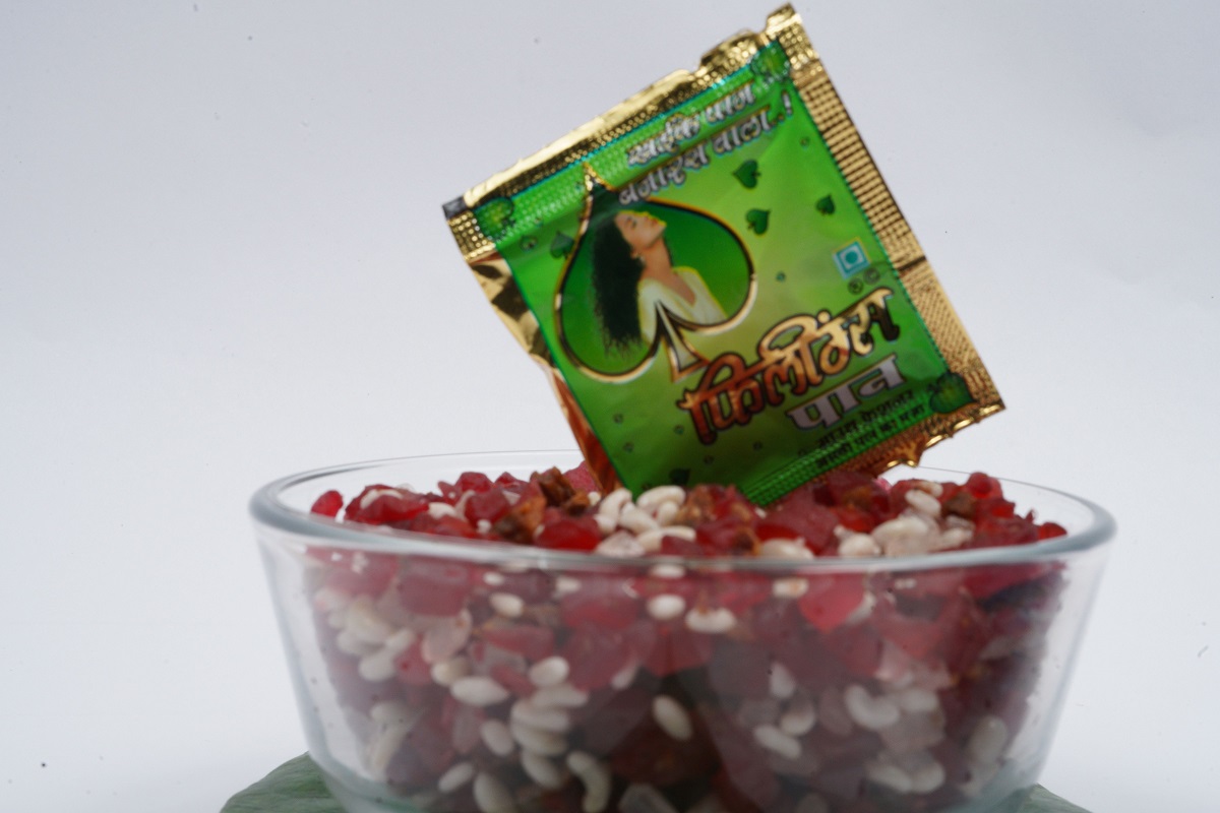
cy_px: 406
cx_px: 610
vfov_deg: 27.0
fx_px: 1694
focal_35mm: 50
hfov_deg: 39.6
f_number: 18
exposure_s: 1/125
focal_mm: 50
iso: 1000
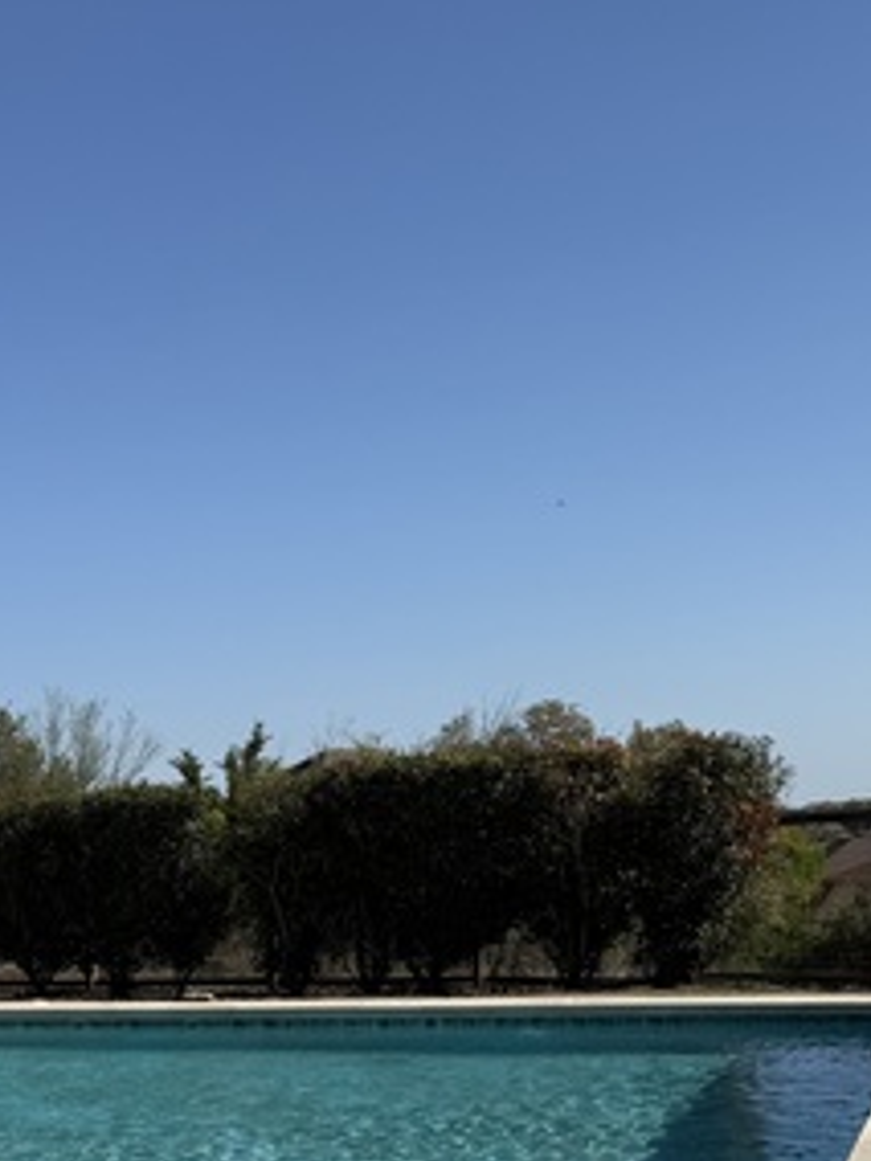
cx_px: -20
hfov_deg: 25.6
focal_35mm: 54
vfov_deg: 32.8
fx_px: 1812
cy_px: 1141
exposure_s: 1/6711
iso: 80
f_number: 1.78
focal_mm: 6.76
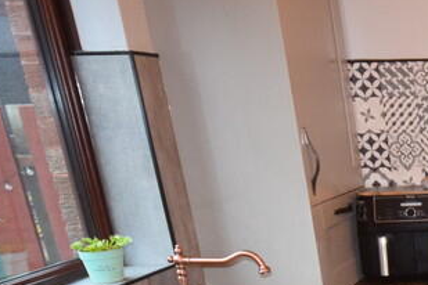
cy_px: 356
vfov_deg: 19.6
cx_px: 644
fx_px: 769
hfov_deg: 24.3
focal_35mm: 65
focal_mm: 13
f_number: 4.5
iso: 1400
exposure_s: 1/60
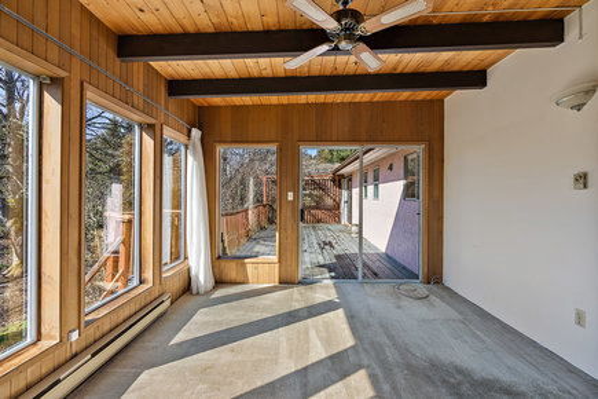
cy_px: 200
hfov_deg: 96.7
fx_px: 266
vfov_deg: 73.7
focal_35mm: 16
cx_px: 299
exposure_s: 1/60
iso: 400
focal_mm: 16
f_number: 7.1
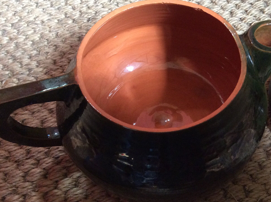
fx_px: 336
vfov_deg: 33.5
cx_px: 151
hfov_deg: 43.8
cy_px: 97
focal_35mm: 43
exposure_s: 1/17
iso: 250
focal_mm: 3.3
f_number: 2.4
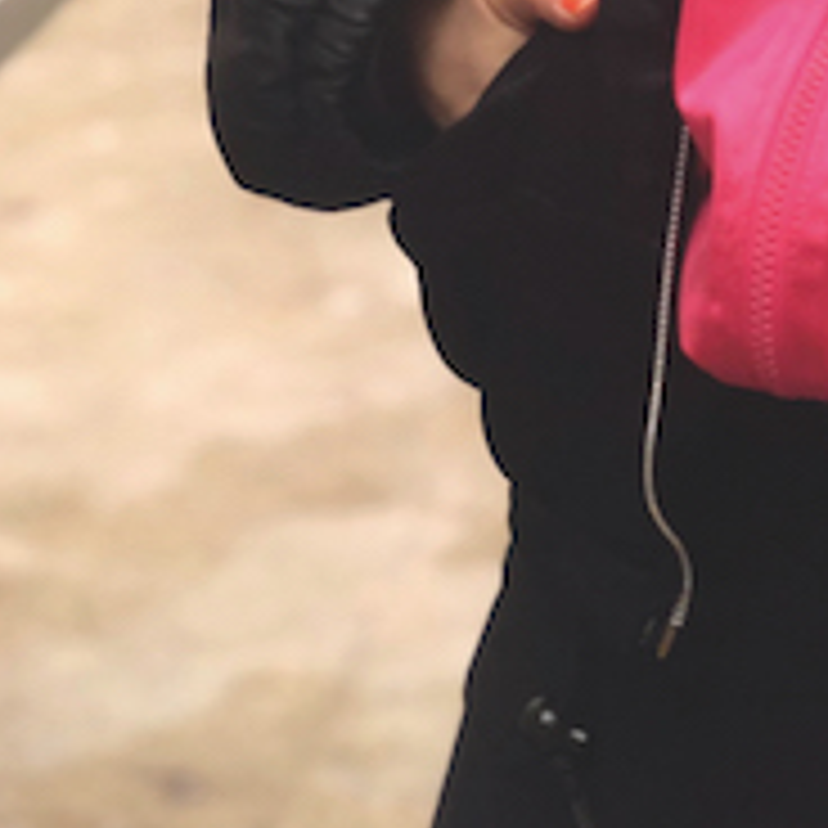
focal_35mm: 186
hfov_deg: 9.2
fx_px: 5034
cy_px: -819
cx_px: 1143
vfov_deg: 8.9
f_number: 2.4
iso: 16
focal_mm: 6
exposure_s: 1/111
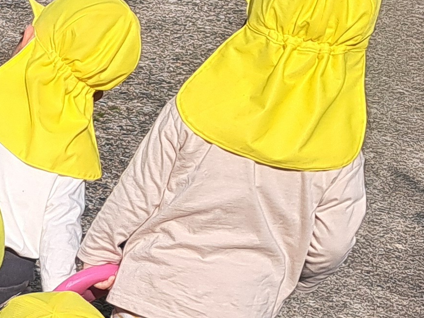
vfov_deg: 11.6
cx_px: -473
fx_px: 1555
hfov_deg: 13.1
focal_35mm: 127
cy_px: 300
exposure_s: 1/1580
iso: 50
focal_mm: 5.23
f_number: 1.8
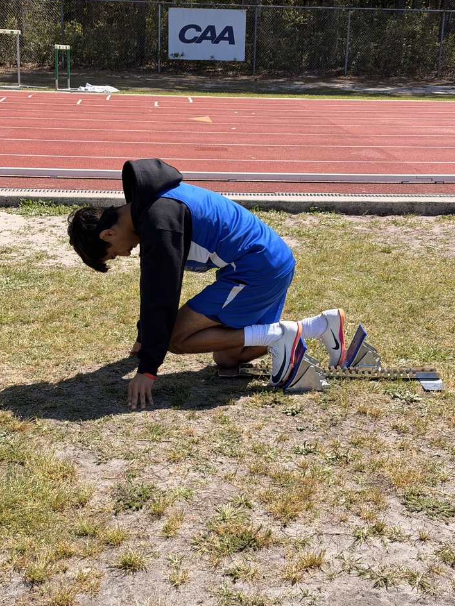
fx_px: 911
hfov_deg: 28.0
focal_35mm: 52
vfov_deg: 36.8
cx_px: 227
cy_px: 314
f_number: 1.78
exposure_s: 1/3378
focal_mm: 6.76
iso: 64
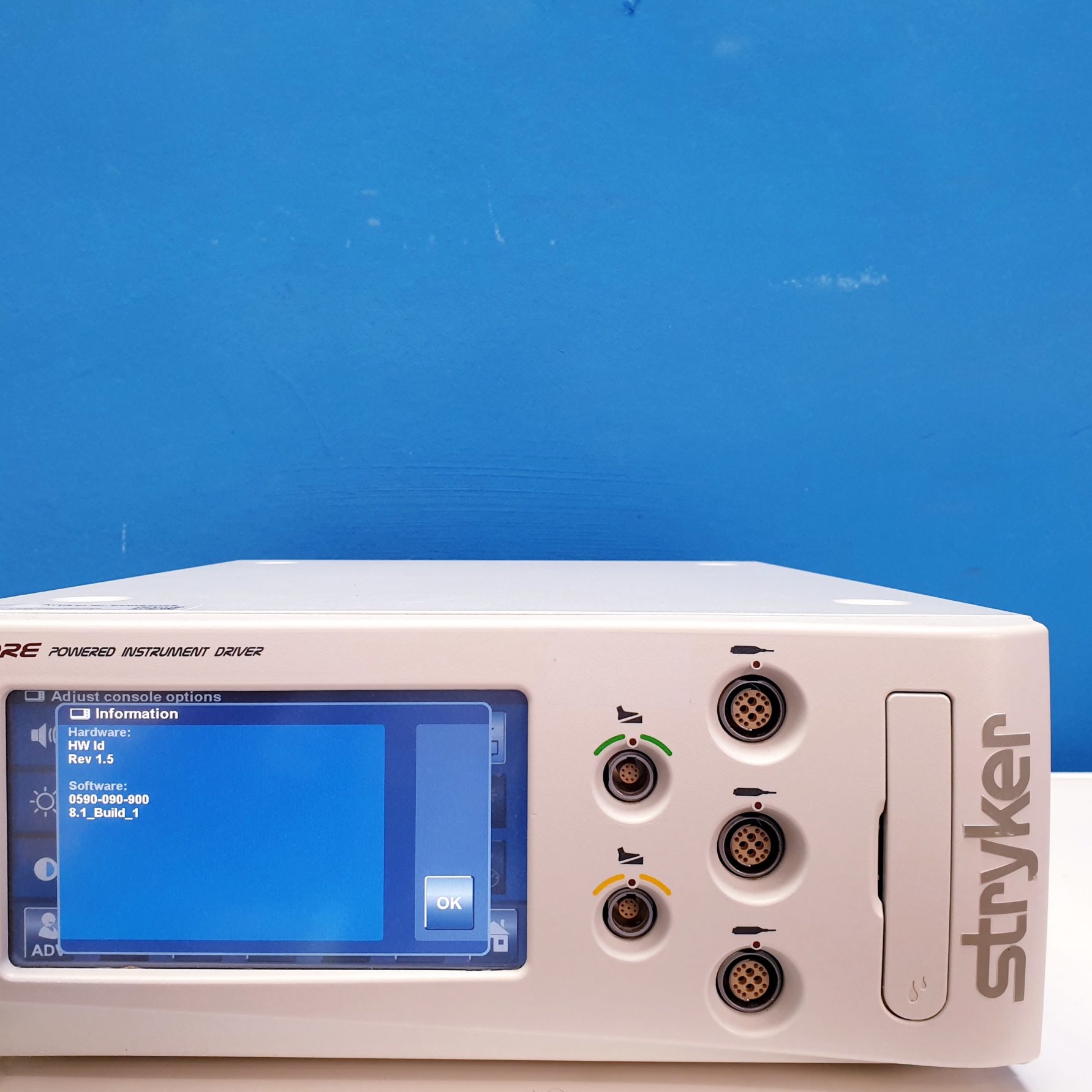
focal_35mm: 33
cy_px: 557
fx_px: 1178
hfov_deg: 49.7
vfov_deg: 49.7
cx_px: 510
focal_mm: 4.3
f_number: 2.4
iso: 160
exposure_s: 1/50
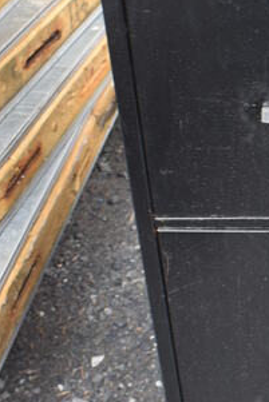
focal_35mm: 91
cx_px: 406
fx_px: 1019
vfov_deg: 22.0
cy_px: 61
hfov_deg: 14.1
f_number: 5.6
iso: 250
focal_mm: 20
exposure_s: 1/125
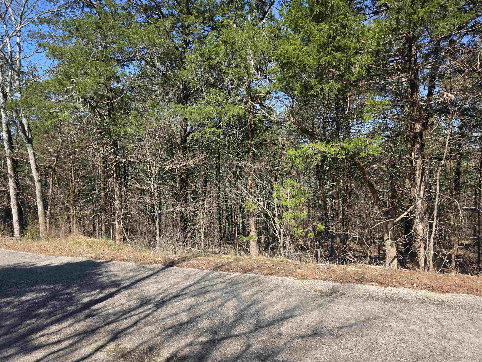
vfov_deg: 58.9
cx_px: 241
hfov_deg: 73.9
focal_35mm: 23
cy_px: 181
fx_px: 320
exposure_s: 1/2005
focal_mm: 6.3
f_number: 1.7
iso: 80
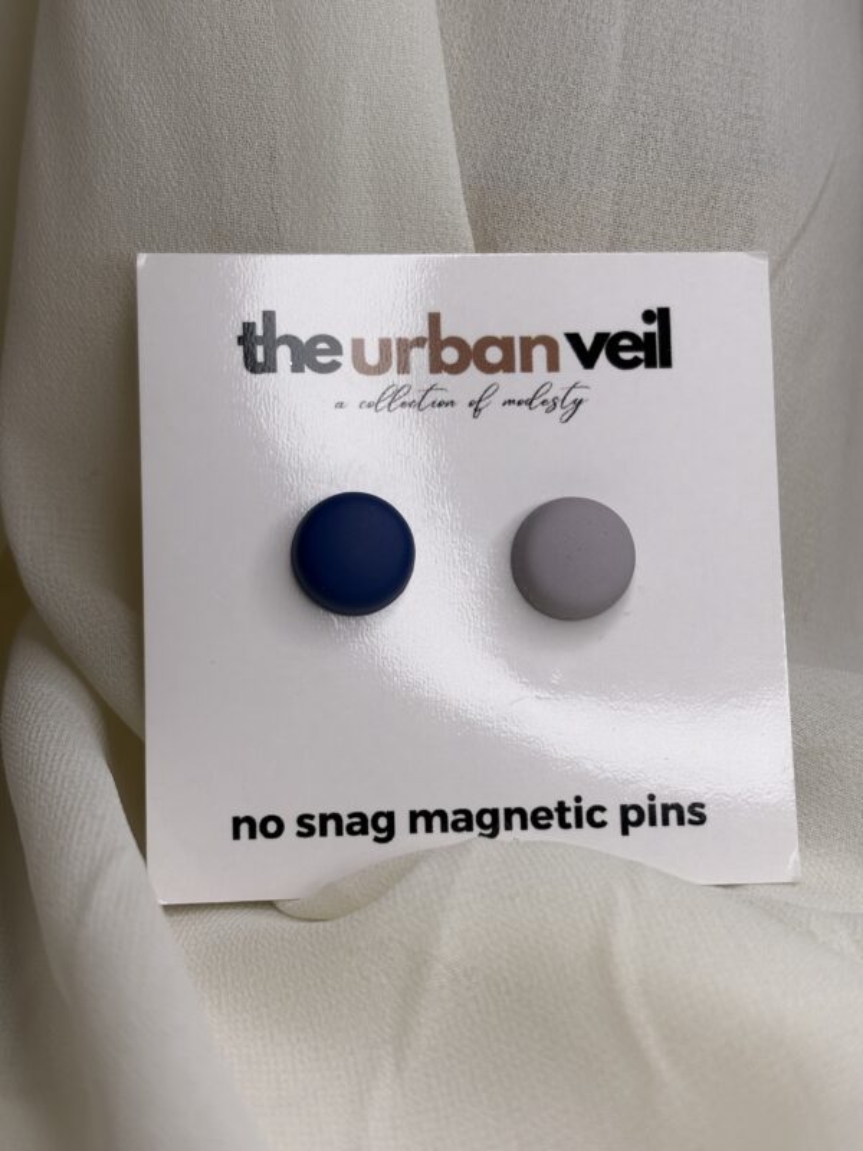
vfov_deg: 36.8
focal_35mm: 52
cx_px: 432
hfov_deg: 28.0
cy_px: 576
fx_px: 1729
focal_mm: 5.96
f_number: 1.6
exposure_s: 1/397
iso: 32
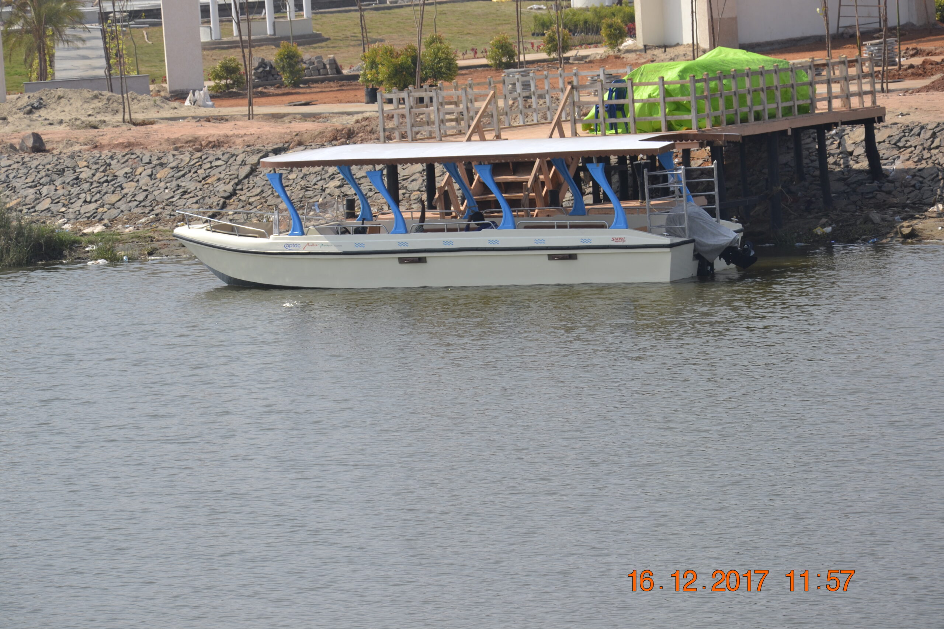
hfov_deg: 13.0
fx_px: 4130
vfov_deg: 8.7
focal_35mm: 158
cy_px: 314
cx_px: 472
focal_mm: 105
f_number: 8
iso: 110
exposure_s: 1/250
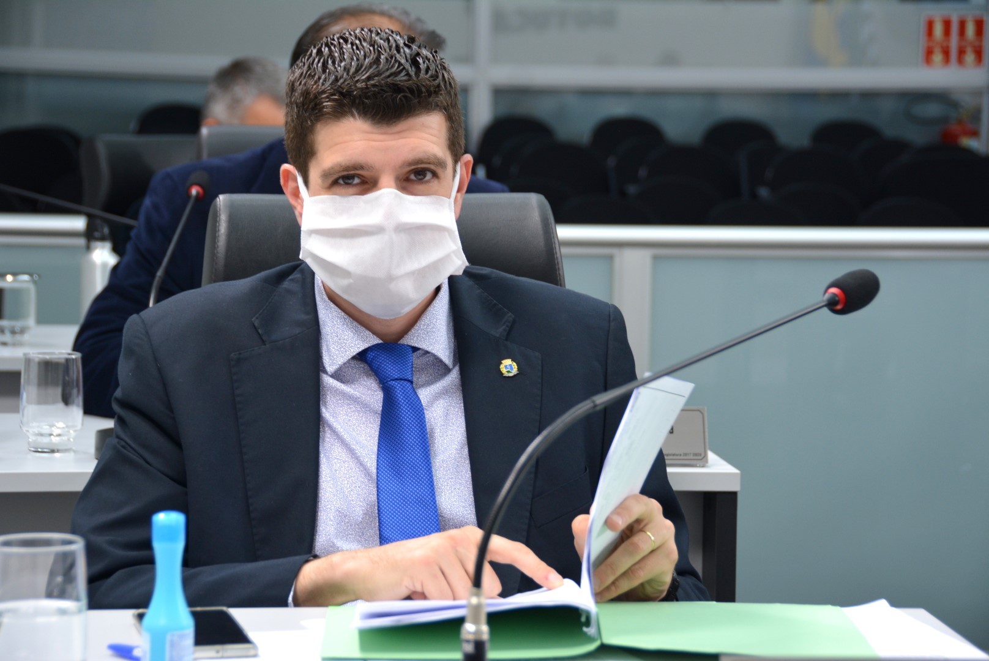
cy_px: 330
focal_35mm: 98
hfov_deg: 20.9
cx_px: 494
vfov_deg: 14.1
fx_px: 2680
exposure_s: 1/60
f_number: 5
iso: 500
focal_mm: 65
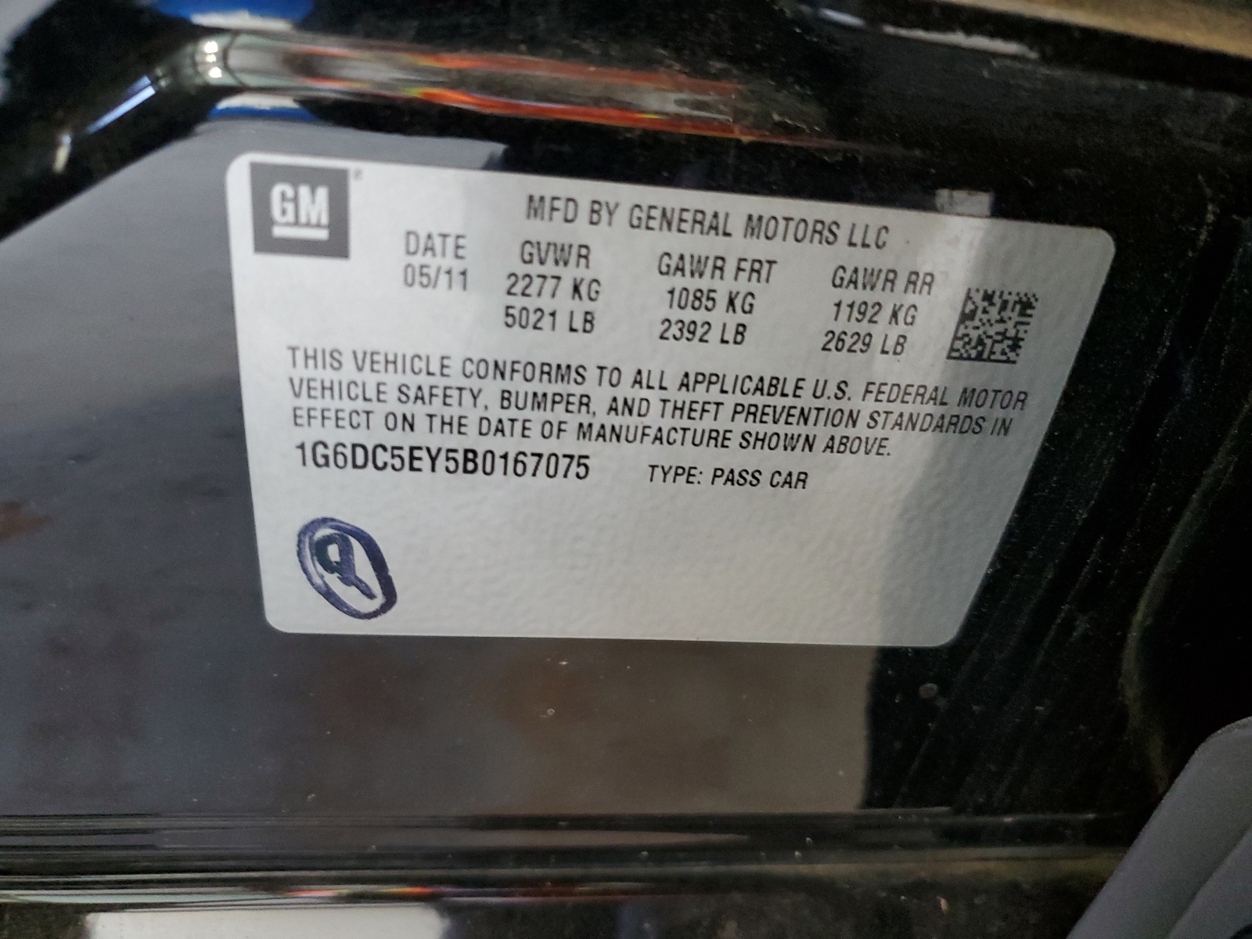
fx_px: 940
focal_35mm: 26
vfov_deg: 53.1
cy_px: 470
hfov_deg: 67.3
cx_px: 626
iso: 307
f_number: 1.5
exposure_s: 1/60.2
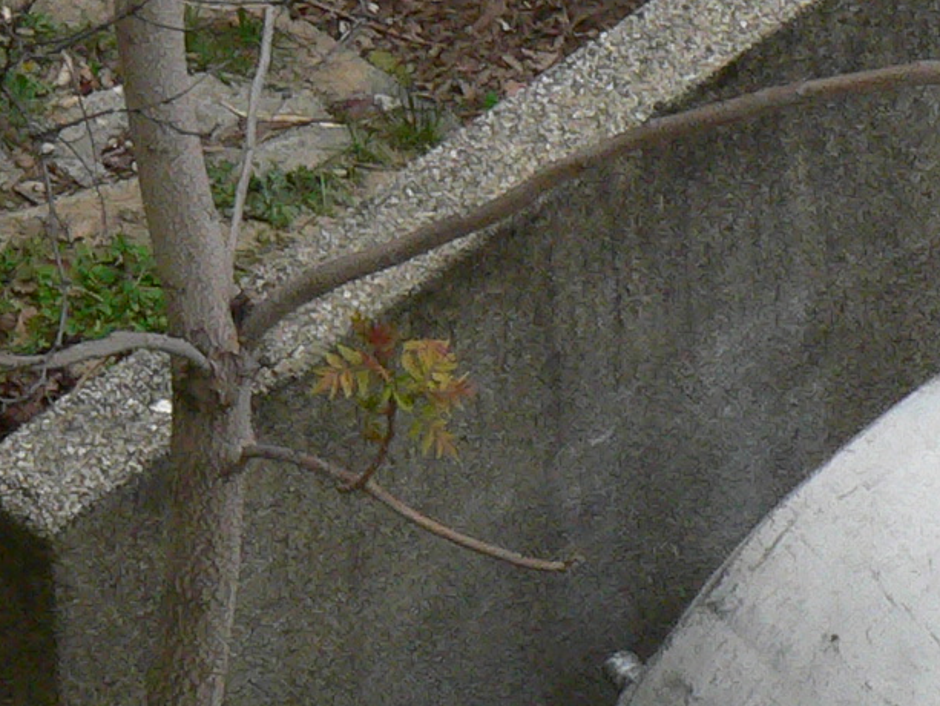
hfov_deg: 3.4
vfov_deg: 2.6
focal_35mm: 576
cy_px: 855
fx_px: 15644
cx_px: 1658
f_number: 5.2
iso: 200
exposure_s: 1/500
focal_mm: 23
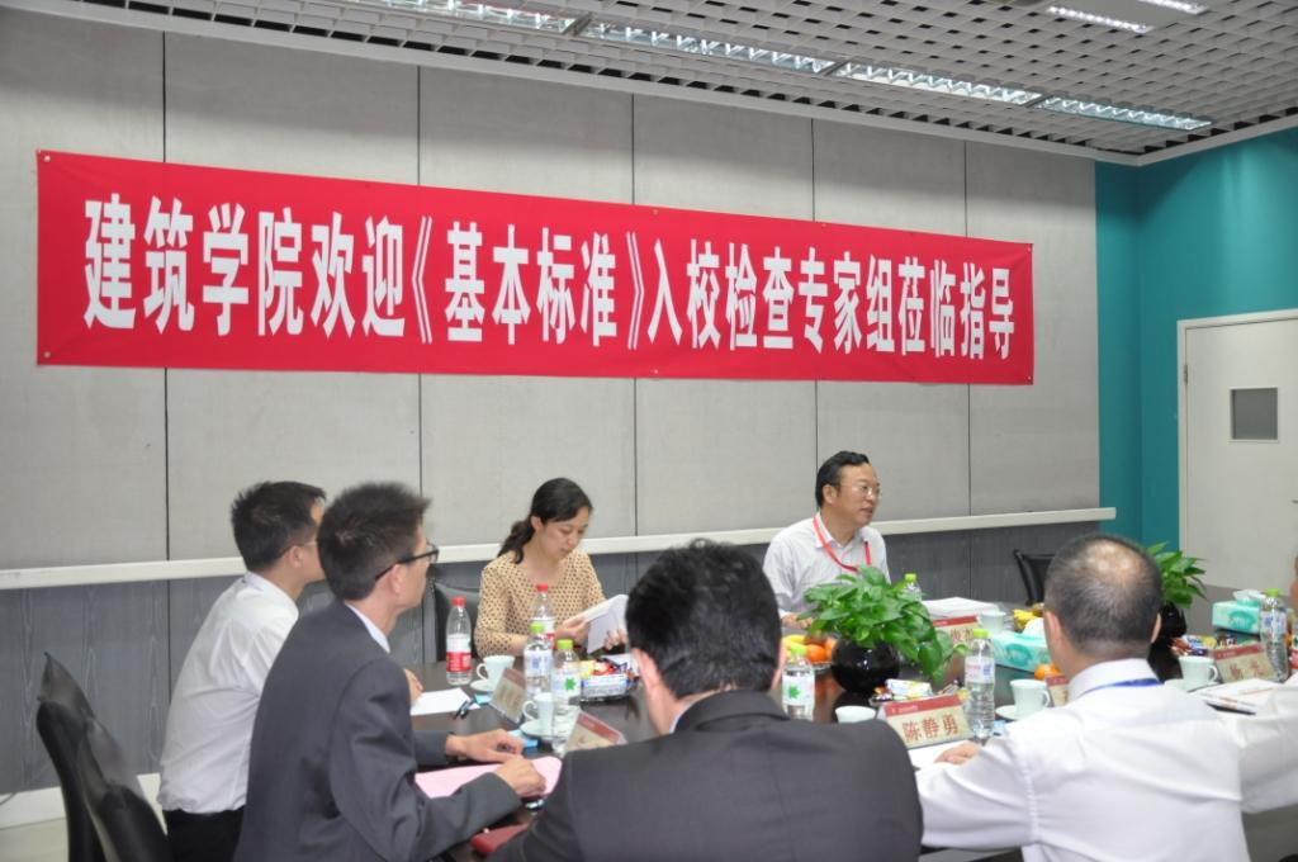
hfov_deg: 59.6
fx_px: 1134
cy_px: 431
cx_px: 649
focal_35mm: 32
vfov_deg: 41.6
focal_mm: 21
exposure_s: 1/60
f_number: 4
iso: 800
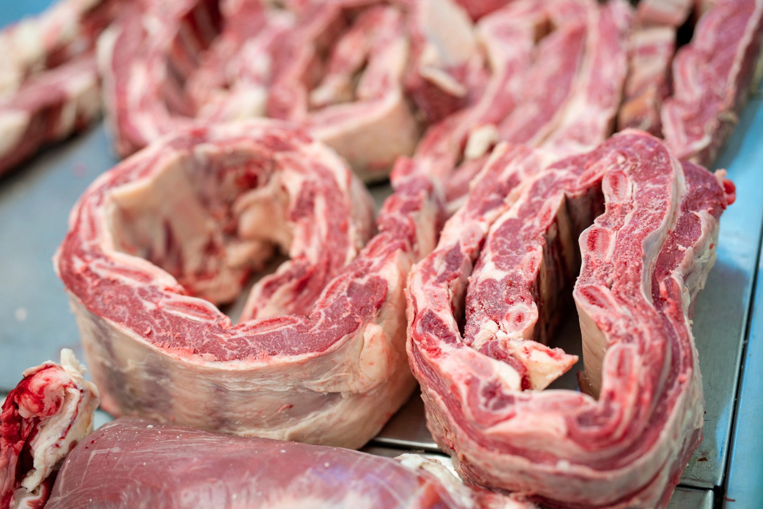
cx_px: 382
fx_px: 1060
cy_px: 254
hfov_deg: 39.6
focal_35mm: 50
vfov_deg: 27.0
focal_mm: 50
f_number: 1.8
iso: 200
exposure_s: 1/160
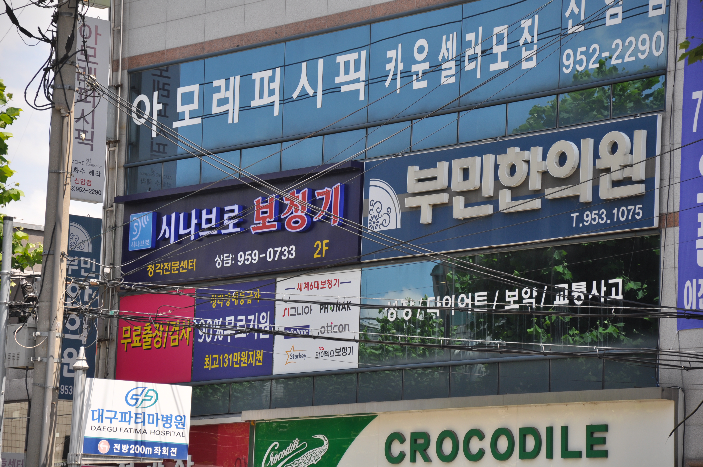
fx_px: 3072
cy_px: 234
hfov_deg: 13.1
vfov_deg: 8.7
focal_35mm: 158
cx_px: 352
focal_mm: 105
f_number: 5.6
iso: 200
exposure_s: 1/400
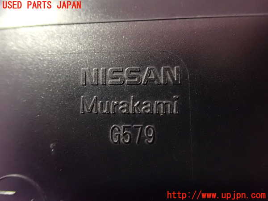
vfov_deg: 46.8
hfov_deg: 60.0
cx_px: 134
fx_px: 232
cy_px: 100
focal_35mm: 30
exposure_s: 1/25
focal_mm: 5.4
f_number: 2.3
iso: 1600
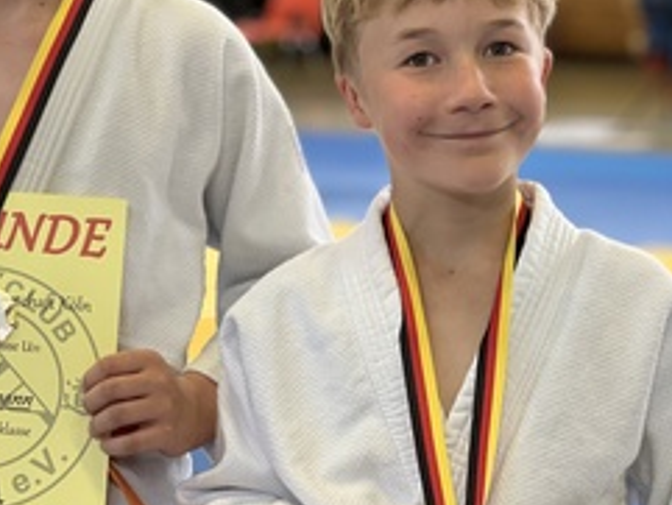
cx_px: 248
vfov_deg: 9.4
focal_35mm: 158
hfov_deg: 12.5
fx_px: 3069
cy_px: 141
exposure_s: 1/75
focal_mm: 9
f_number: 2.8
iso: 250
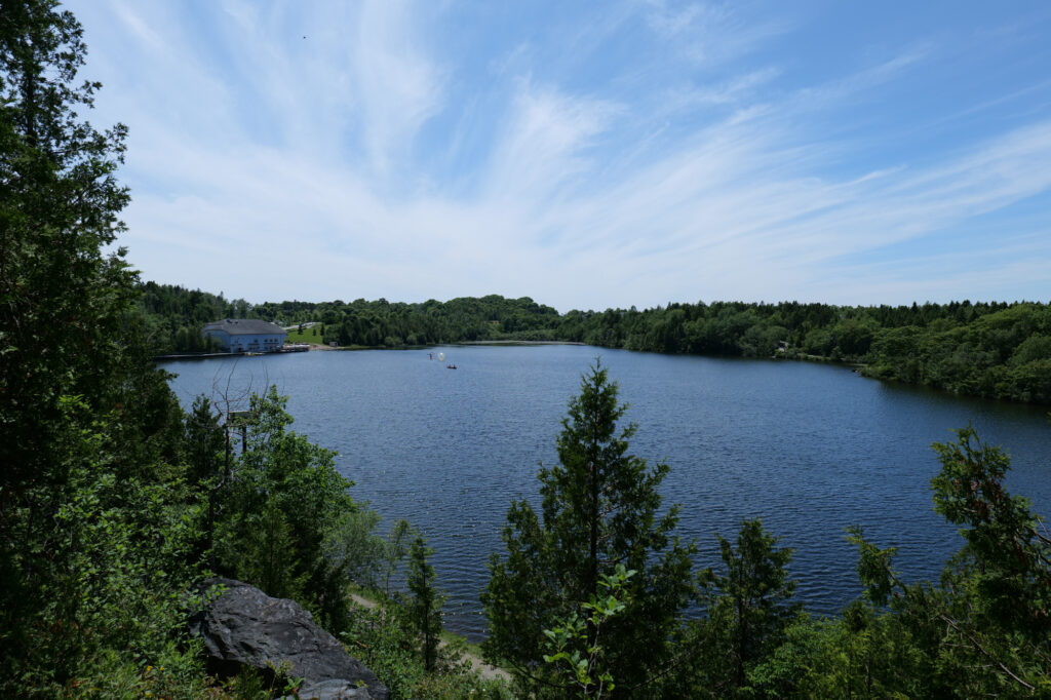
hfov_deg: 81.2
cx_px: 526
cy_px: 350
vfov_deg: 59.5
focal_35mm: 21
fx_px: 613
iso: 100
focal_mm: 21
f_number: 7.1
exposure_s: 1/400
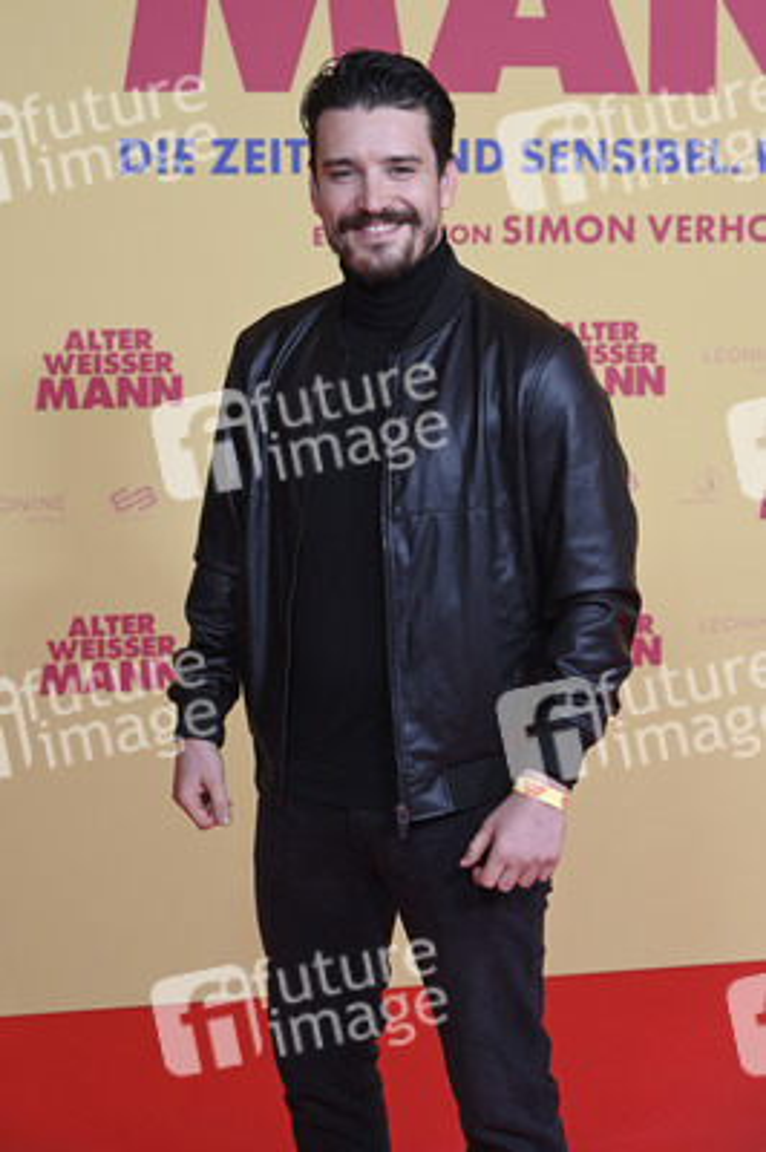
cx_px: 383
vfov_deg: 27.0
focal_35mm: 75
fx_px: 2398
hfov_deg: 18.2
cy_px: 576
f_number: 5.6
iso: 320
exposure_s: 1/160
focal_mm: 75
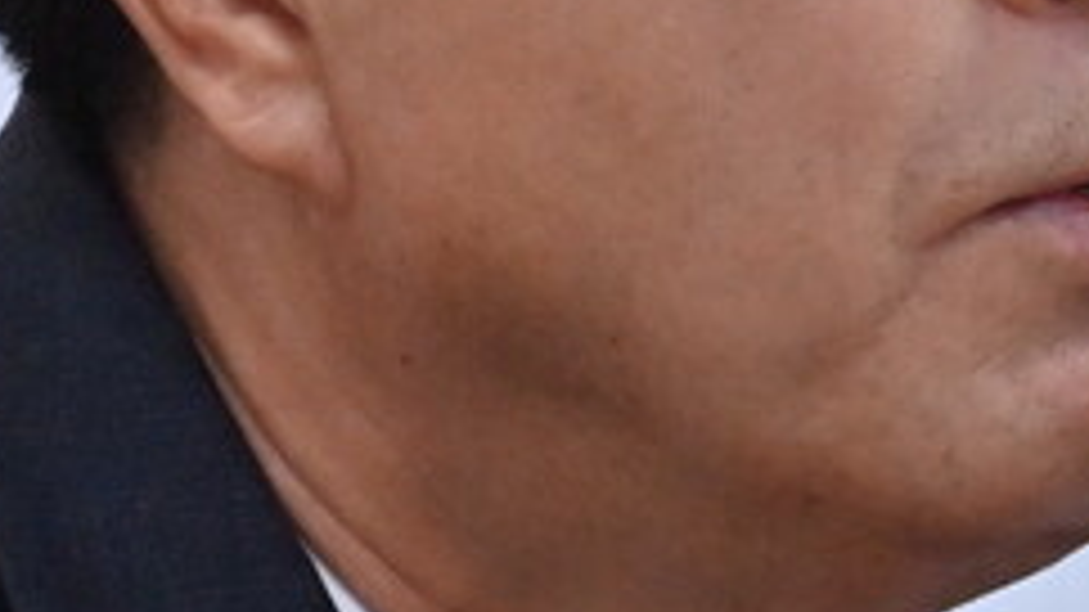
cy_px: 61
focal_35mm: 666
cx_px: 1588
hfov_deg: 3.2
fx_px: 19227
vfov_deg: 1.8
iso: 2000
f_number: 4
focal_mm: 120
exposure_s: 1/200
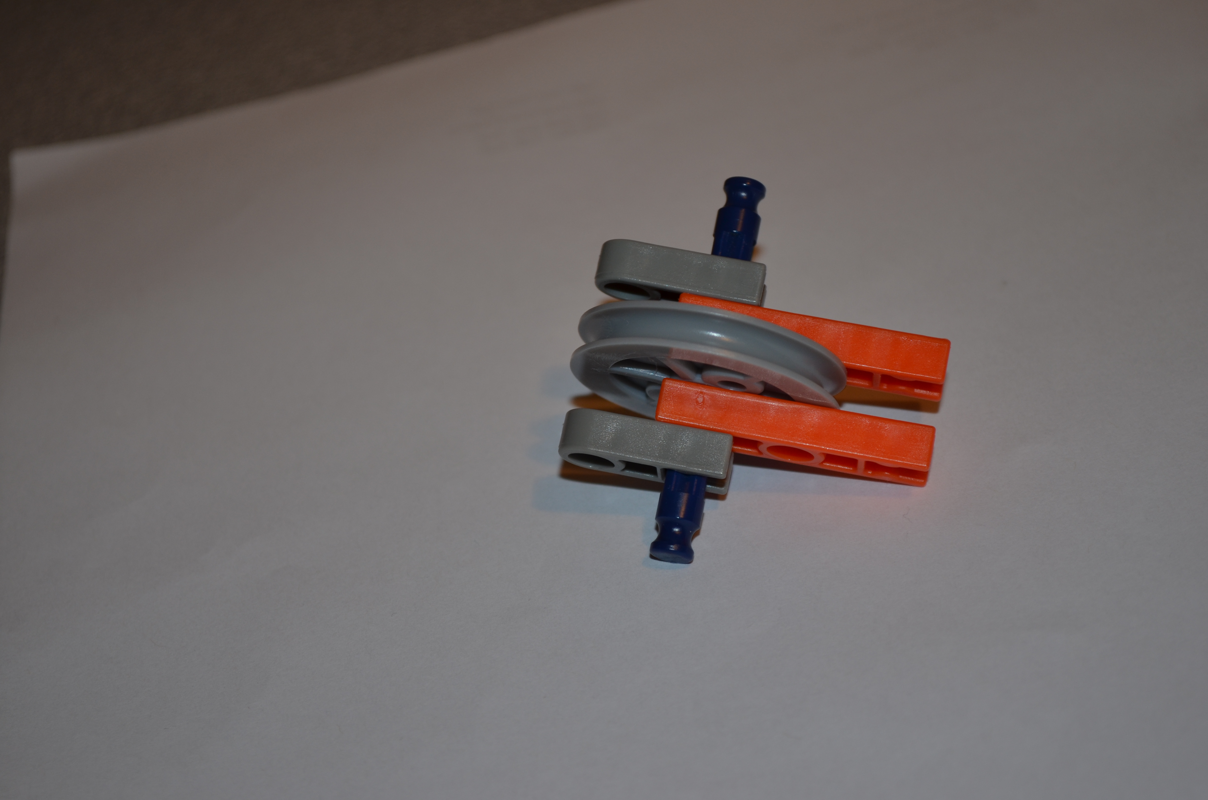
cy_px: 400
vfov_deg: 16.5
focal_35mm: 82
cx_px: 604
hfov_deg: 24.7
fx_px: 2763
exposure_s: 1/30
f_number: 5.6
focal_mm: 55
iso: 200
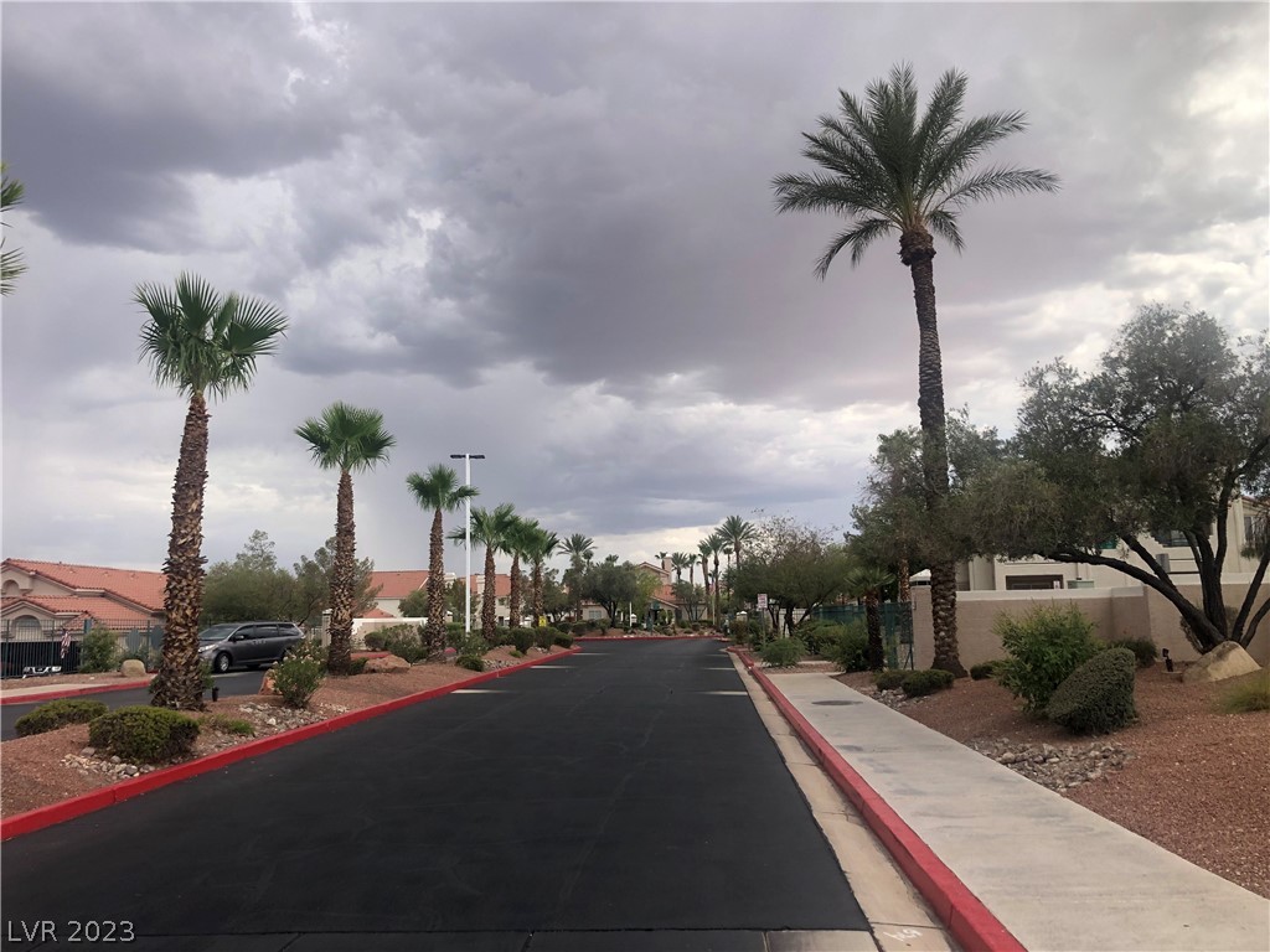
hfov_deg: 63.4
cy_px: 476
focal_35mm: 28
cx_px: 635
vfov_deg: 49.7
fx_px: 1027
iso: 20
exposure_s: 1/1350
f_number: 1.8
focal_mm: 3.99
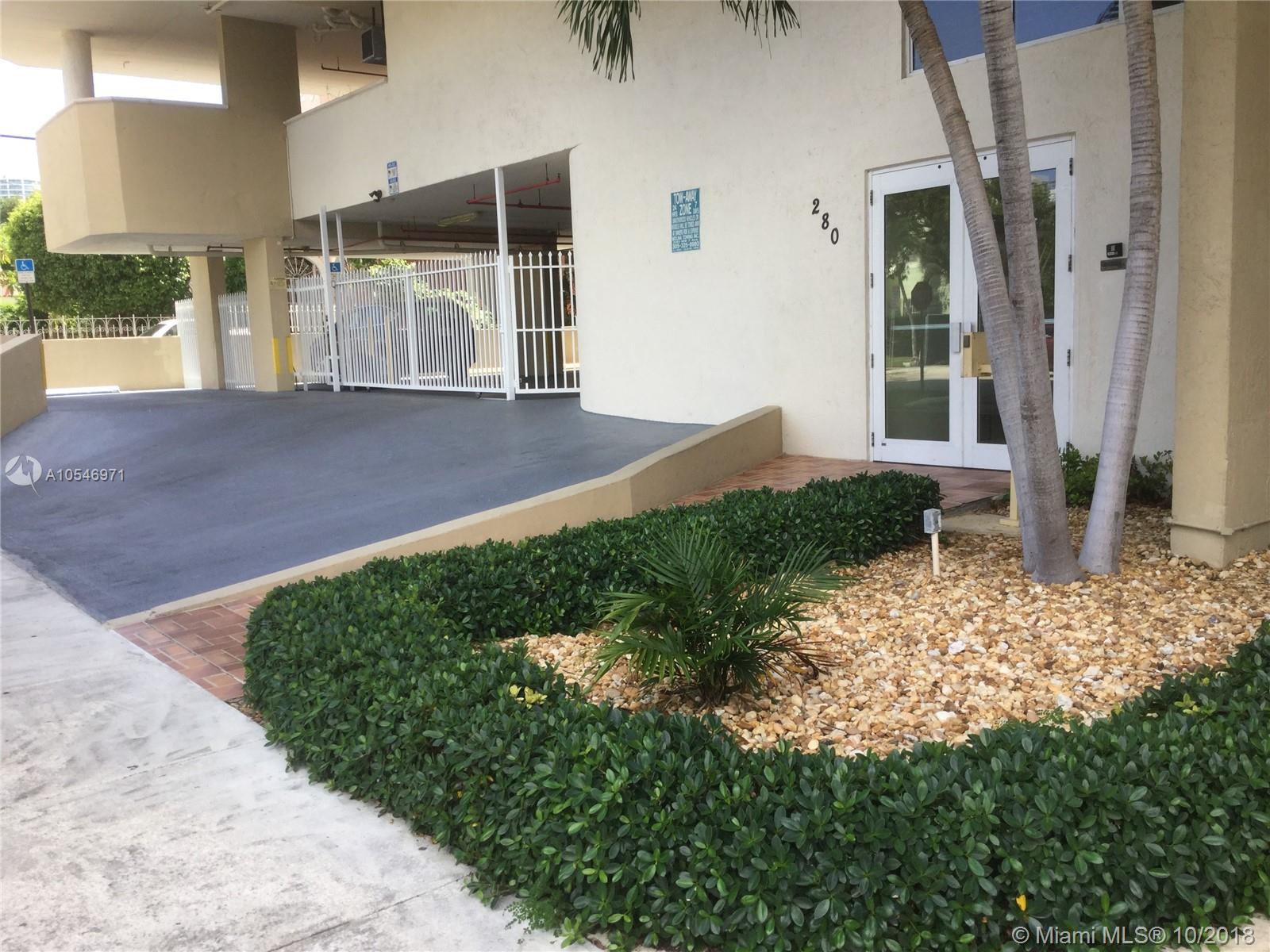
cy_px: 476
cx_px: 635
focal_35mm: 31
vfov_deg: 45.4
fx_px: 1137
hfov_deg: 58.4
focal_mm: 3.3
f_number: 2.4
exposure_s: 1/278
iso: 25
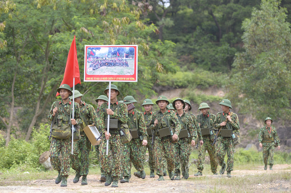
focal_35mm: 125
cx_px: 146
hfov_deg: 16.4
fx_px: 1009
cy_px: 96
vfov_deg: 10.9
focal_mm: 125
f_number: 4
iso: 640
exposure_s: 1/2000
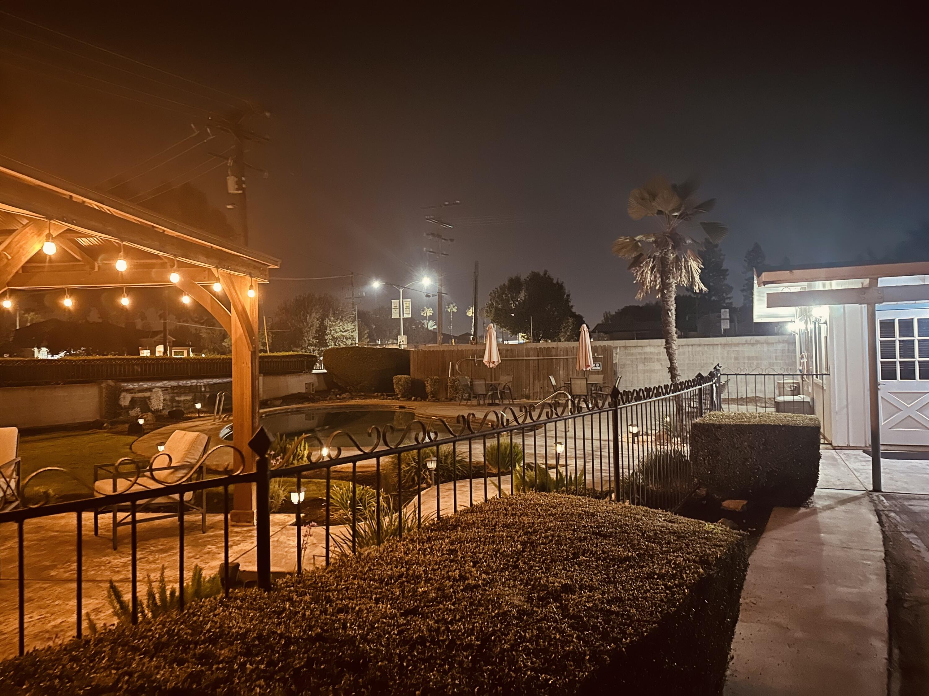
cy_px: 348
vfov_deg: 56.8
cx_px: 464
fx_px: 644
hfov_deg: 71.6
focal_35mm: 24
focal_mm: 6.86
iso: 2000
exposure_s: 1/15
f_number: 1.78
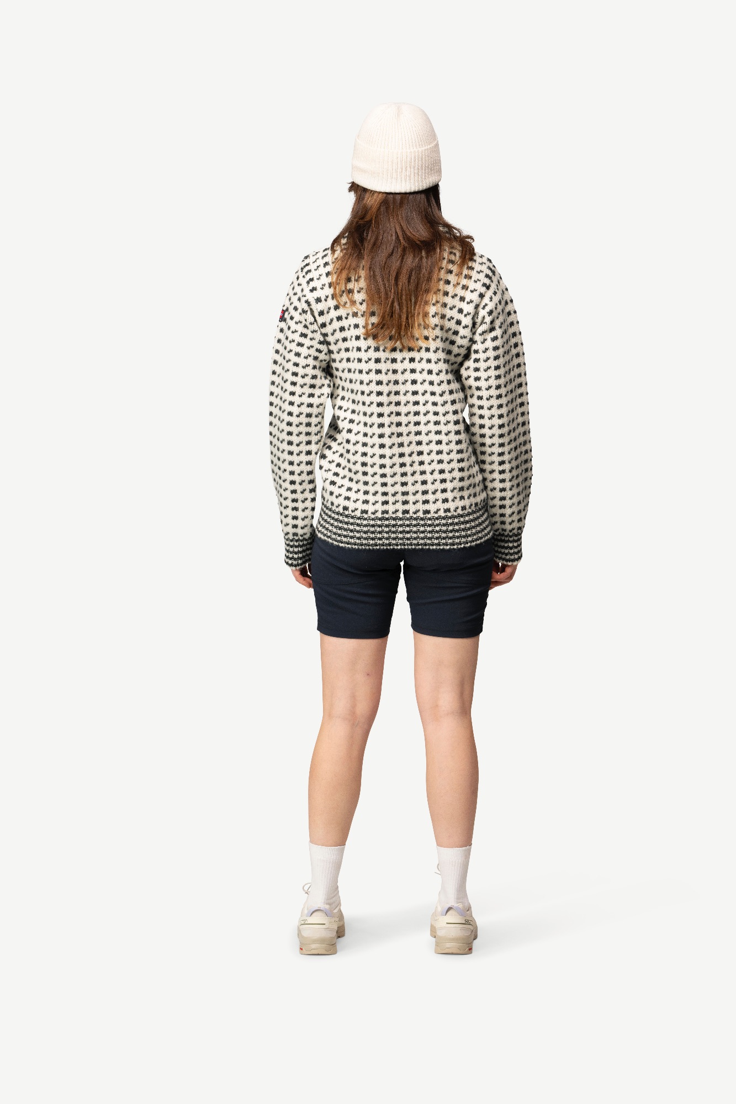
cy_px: 552
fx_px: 2147
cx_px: 368
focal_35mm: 70
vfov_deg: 28.8
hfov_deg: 19.5
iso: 500
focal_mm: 70
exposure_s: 1/80
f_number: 5
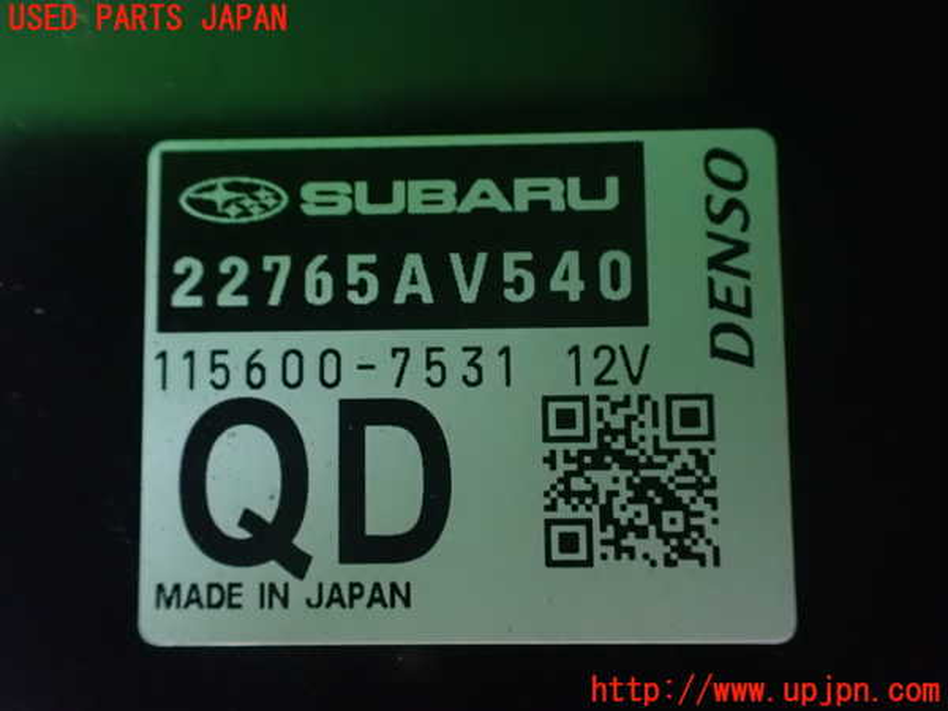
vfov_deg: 46.8
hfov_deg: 60.0
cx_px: 474
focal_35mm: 30
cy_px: 356
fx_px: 822
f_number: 2.3
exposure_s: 1/15
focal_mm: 5.4
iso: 1600
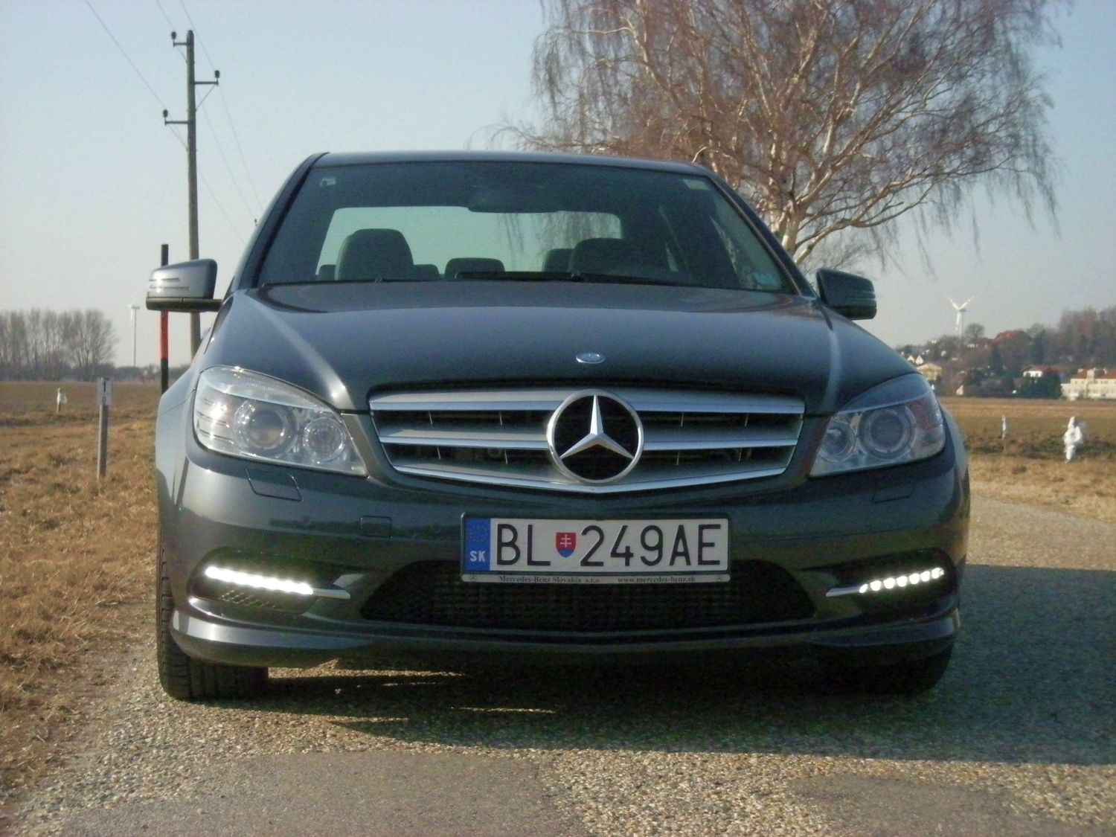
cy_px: 418
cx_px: 558
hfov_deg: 28.6
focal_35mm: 68
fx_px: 2192
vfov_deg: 21.6
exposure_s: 1/1377
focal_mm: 11
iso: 800
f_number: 7.3
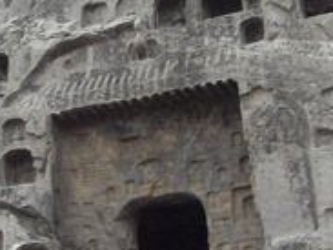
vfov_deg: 15.7
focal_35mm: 94
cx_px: 11
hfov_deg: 20.3
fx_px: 904
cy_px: 97
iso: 100
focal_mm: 6.6
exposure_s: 1/90
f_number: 3.5
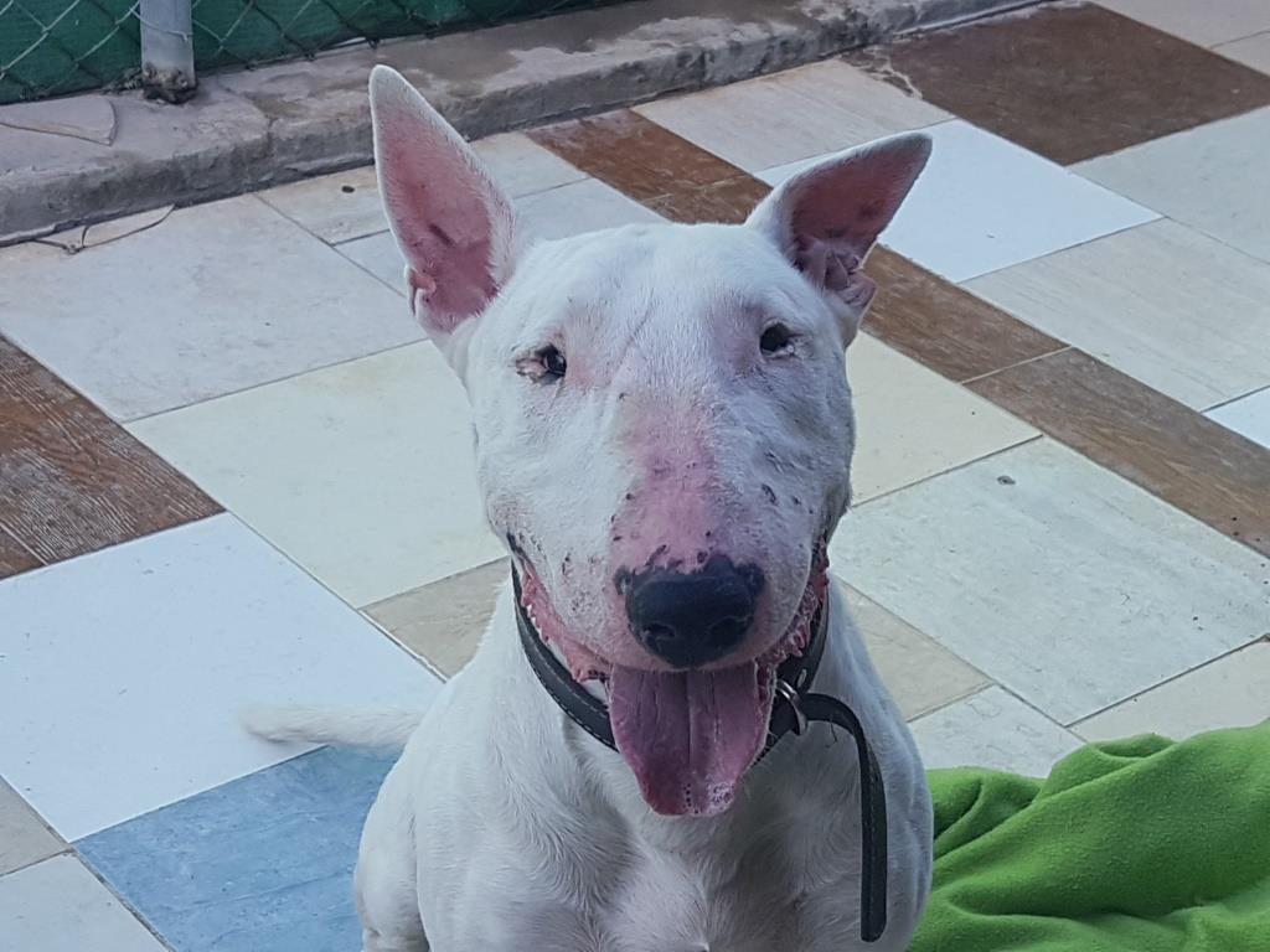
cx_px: 635
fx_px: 954
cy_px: 476
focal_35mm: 26
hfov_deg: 67.3
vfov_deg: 53.1
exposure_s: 1/386
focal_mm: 4.2
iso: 40
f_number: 1.7
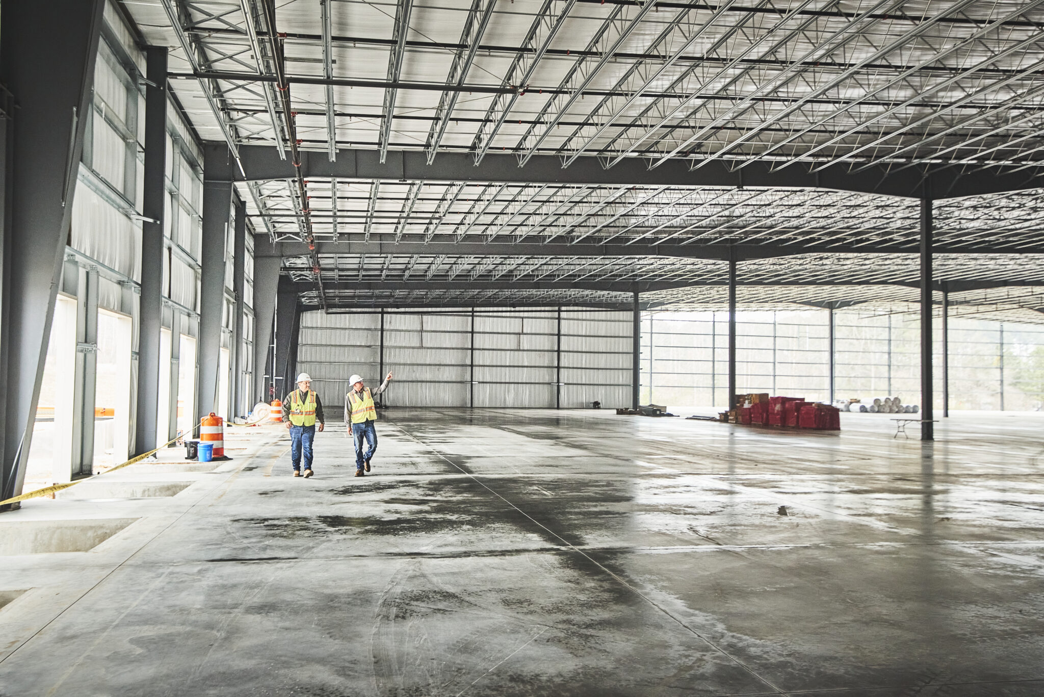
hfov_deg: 61.9
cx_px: 522
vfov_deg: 43.6
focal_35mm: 30
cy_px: 348
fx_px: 870
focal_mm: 30
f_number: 4
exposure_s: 1/500
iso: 2000
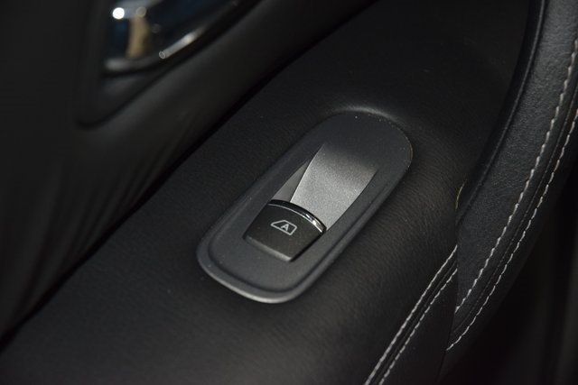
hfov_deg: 19.5
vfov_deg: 13.0
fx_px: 1686
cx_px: 289
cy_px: 192
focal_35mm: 105
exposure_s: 1/80
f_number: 4.5
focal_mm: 70
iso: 1400
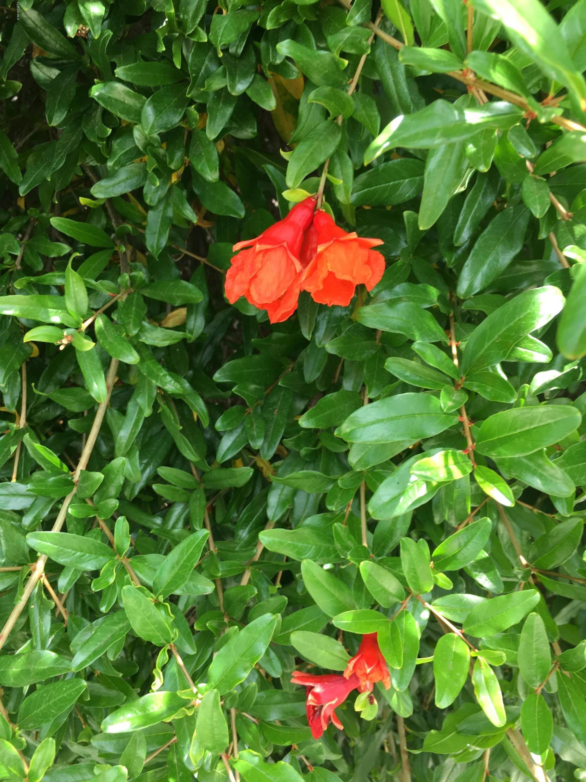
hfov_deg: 48.2
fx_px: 655
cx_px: 293
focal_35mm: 29
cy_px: 391
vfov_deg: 61.7
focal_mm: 4.15
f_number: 2.2
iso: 40
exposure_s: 1/120
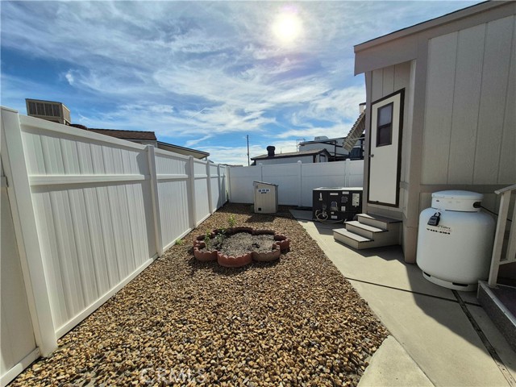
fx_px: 194
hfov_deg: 106.2
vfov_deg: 89.9
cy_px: 194
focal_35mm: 13
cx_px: 258
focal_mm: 1.74
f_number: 2.2
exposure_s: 1/5000
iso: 50
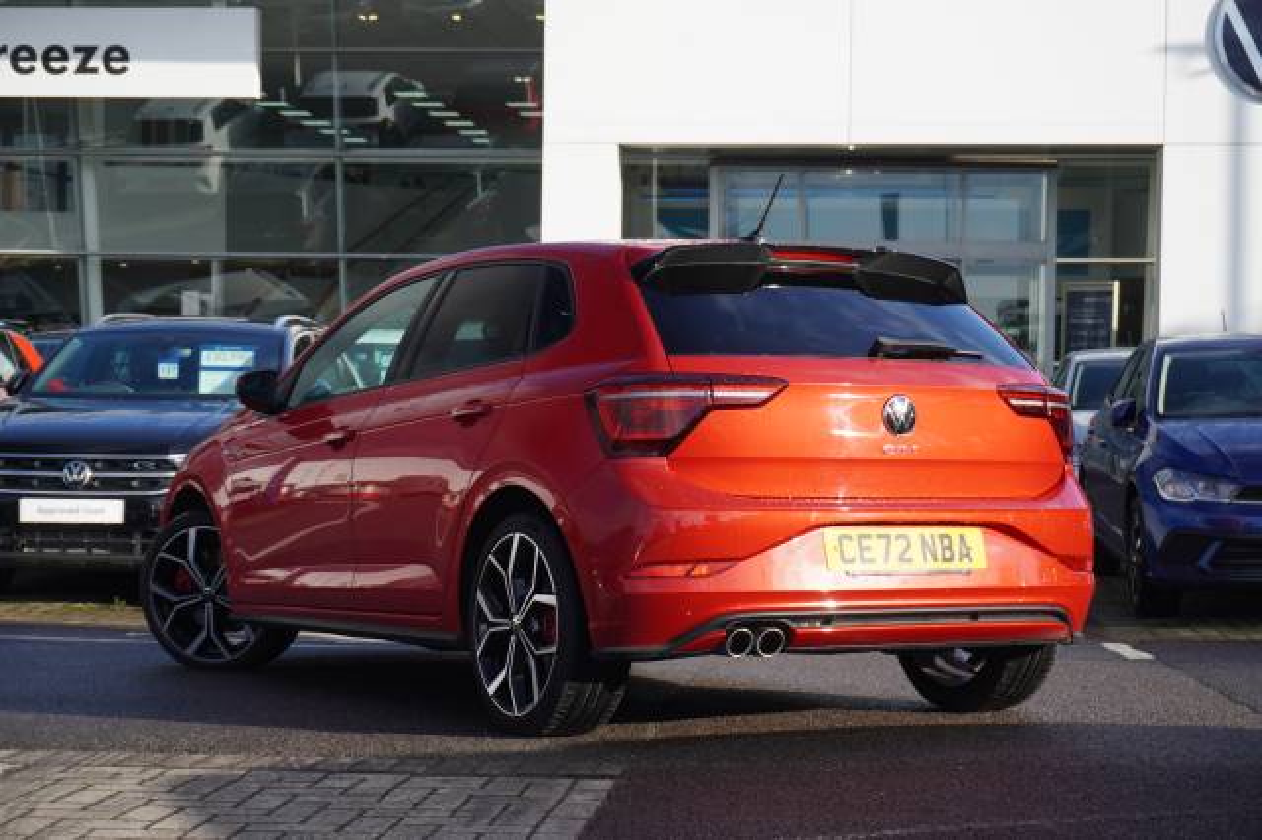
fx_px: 2260
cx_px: 631
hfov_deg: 31.2
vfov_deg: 21.1
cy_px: 420
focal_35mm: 64
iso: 125
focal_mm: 43
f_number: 5.6
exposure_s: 1/160
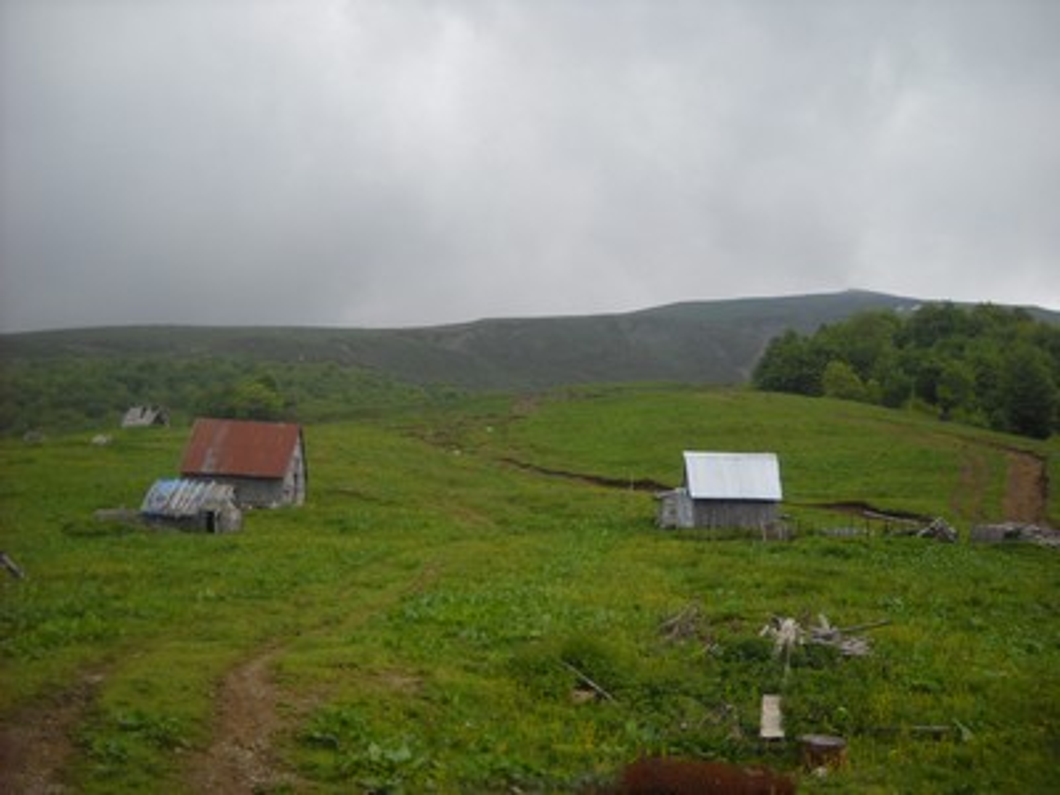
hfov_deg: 45.8
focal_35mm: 41
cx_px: 530
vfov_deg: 35.1
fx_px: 1255
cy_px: 398
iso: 64
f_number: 5.5
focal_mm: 6.72
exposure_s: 1/284
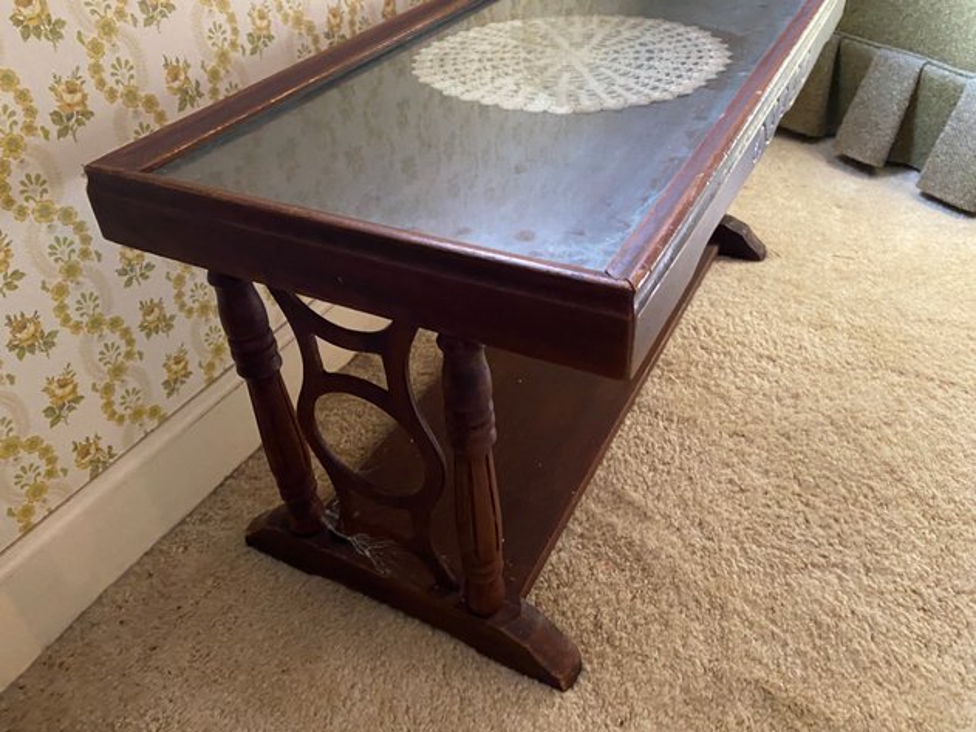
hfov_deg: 67.3
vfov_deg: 53.0
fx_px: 733
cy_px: 366
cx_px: 488
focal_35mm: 26
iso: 640
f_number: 1.8
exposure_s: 1/30
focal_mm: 4.25
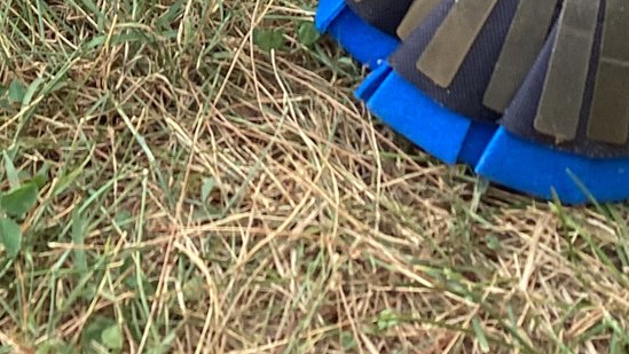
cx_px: 22
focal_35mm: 93
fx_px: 1551
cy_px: -269
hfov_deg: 22.2
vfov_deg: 12.0
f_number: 2.4
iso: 50
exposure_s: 1/120
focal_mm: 3.3
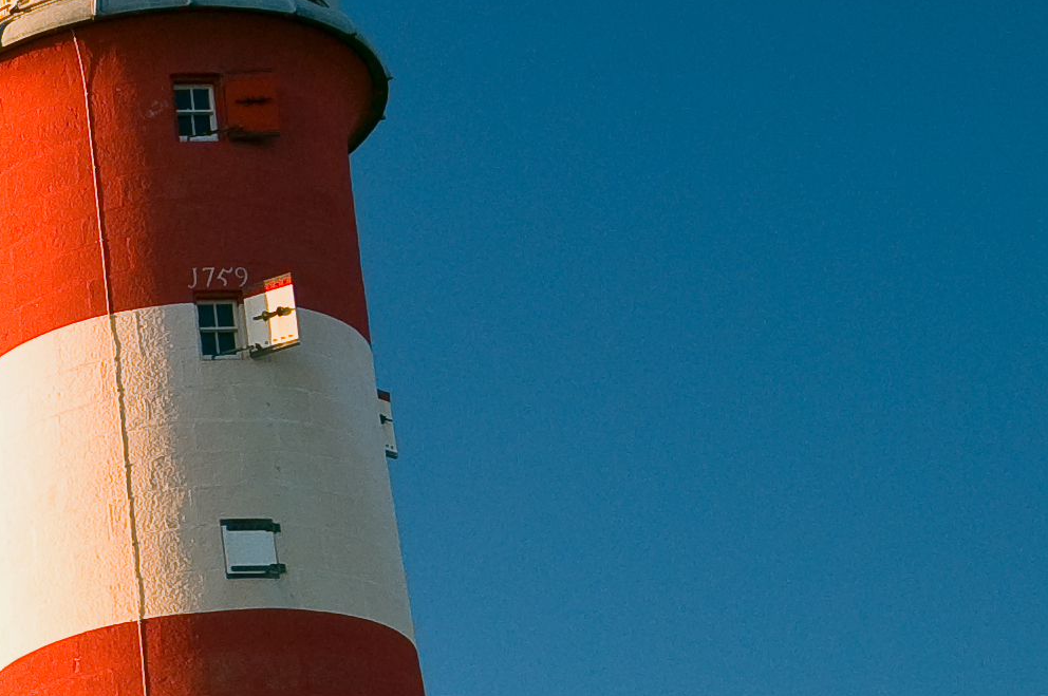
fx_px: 3581
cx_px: -785
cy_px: 766
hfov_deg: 14.7
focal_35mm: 123
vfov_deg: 11.0
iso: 100
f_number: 8
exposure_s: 1/50
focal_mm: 19
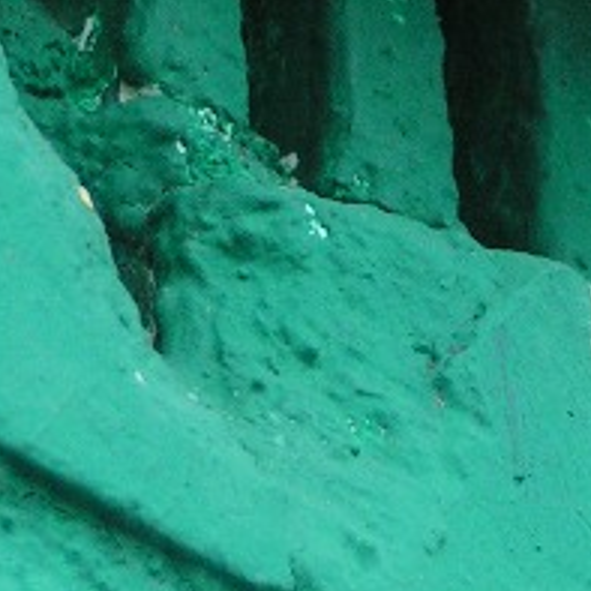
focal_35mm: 448
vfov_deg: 3.9
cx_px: 591
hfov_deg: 3.9
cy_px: -180
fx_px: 8654
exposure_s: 1/160
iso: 160
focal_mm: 19.1
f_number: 3.5
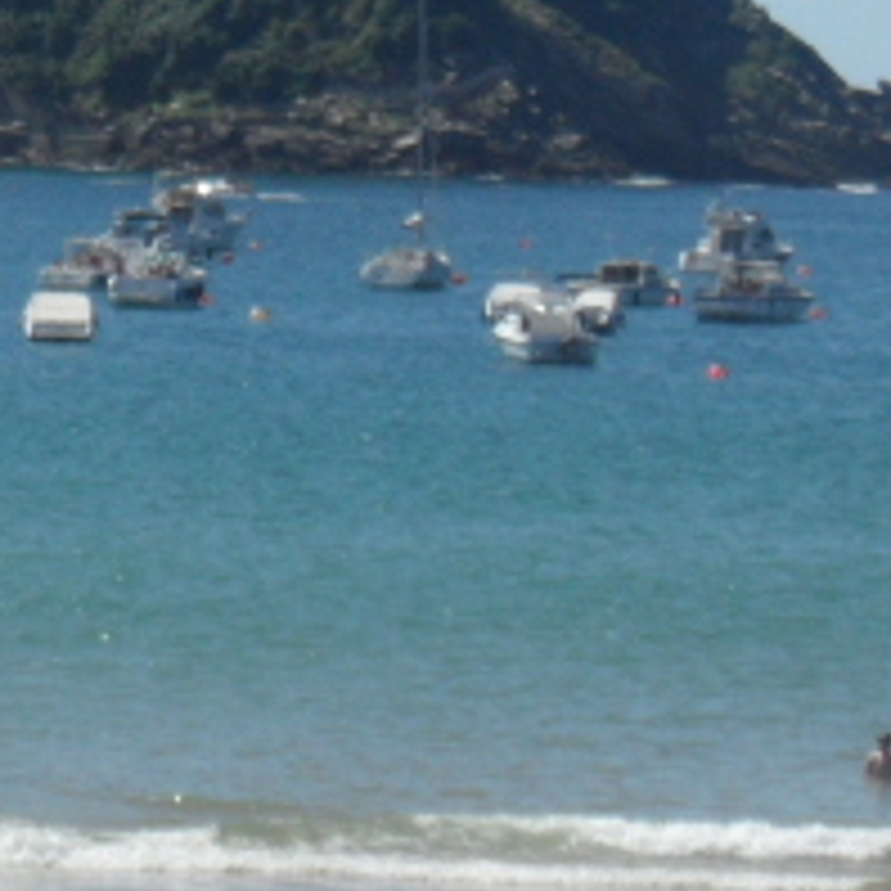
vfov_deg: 6.4
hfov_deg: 6.2
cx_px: -882
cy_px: -104
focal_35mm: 274
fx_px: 7979
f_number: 4
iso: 80
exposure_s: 1/1000
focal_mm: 10.3
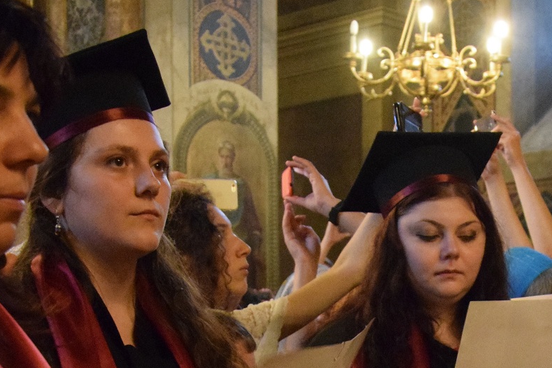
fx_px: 1231
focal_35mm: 80
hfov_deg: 24.8
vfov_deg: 16.3
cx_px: 460
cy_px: 445
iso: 6400
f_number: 3.8
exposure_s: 1/60
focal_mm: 21
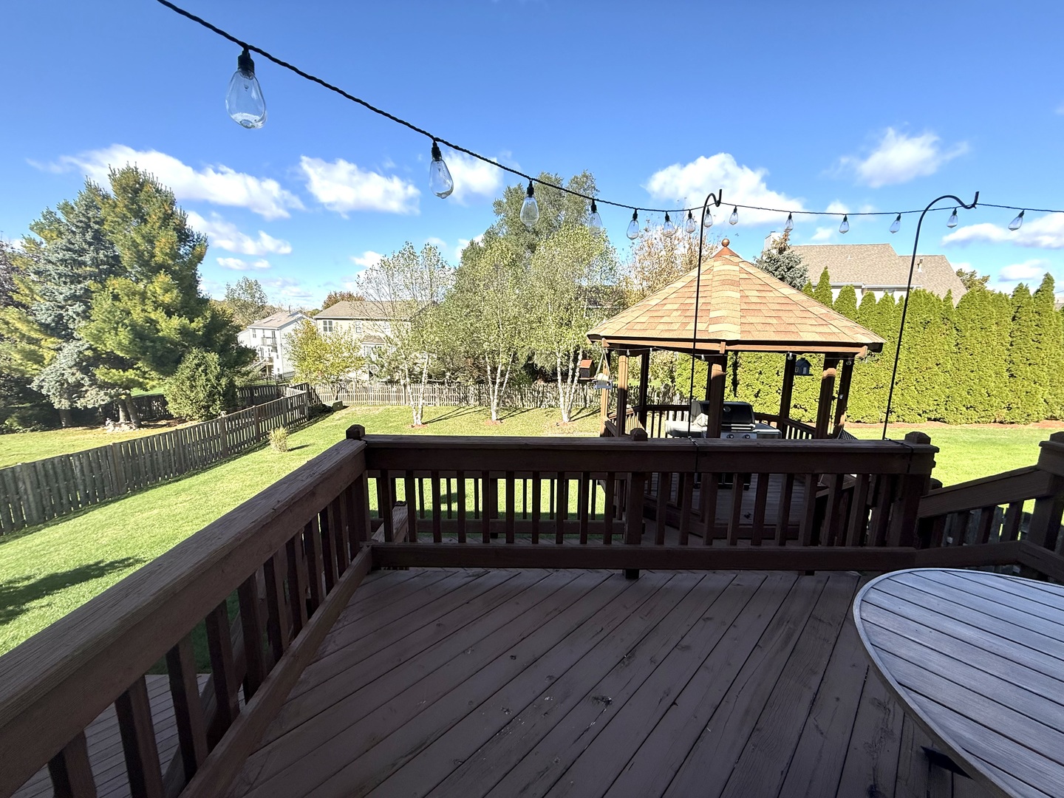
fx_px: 430
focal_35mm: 14
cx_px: 532
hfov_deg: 102.1
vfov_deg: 85.7
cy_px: 399
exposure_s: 1/1050
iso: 50
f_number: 2.2
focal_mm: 2.22
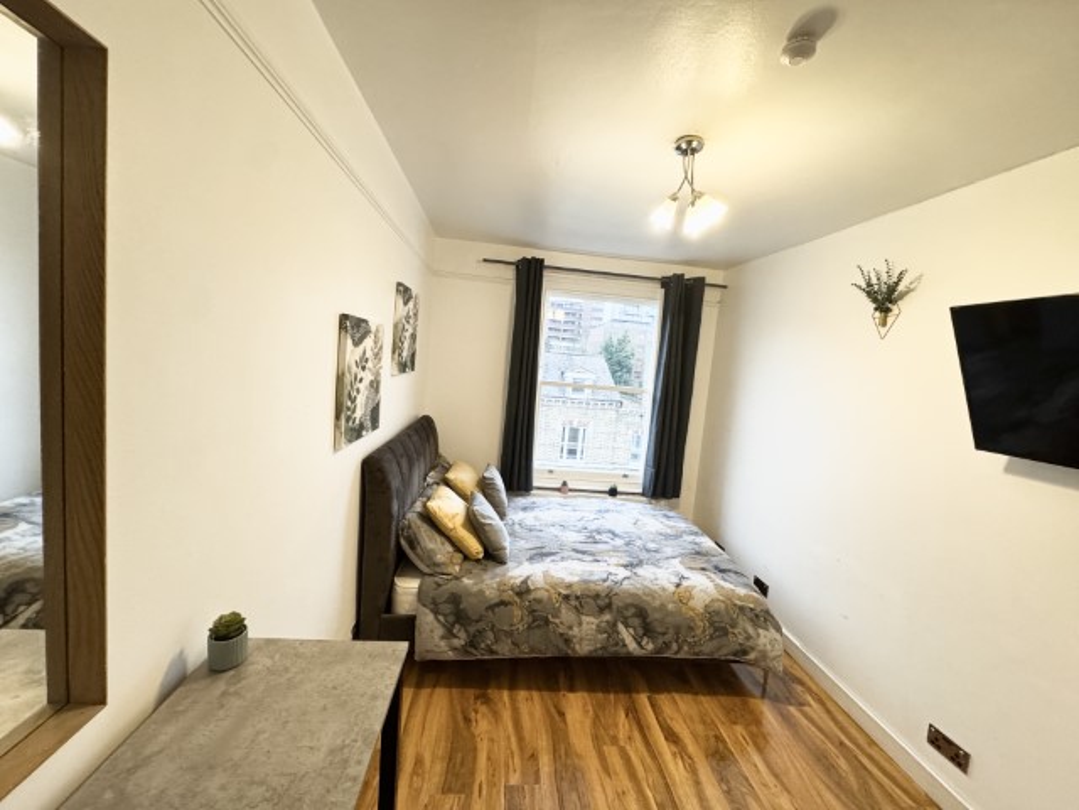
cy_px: 405
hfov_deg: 102.1
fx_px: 436
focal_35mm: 14
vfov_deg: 85.7
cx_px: 540
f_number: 2.2
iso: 250
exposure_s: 1/100
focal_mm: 2.22
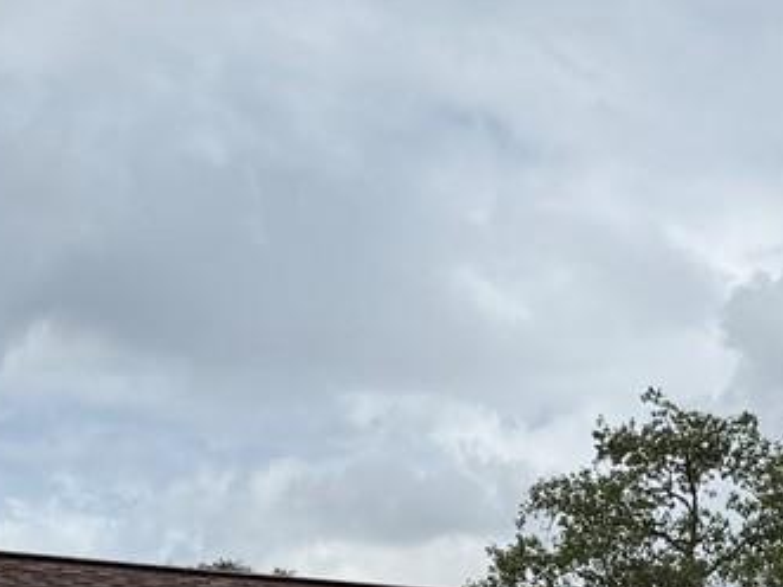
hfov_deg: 16.7
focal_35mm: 116
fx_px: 2623
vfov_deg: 12.4
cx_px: 724
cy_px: 755
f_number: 1.78
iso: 80
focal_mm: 6.76
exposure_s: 1/7353
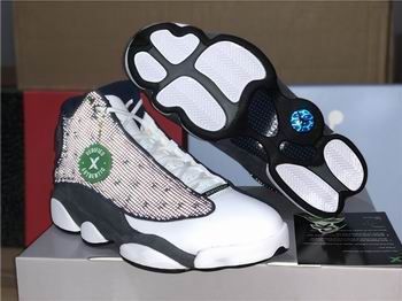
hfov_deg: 36.8
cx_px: 201
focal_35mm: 52
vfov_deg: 28.0
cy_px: 150
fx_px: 603
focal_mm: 6
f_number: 2.4
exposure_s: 1/33
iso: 32
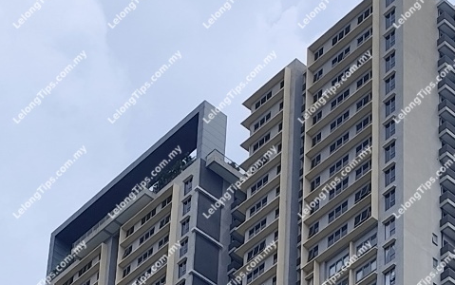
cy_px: 658
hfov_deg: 16.2
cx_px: 162
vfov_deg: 9.2
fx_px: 1601
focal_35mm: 129
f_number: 1.65
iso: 50
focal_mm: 6.14
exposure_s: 1/940
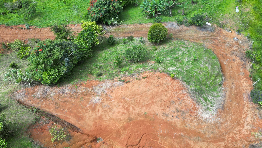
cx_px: 116
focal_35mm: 36
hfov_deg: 55.2
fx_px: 250
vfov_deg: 32.8
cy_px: 72
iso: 110
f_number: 1.7
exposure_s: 1/1250
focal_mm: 6.72
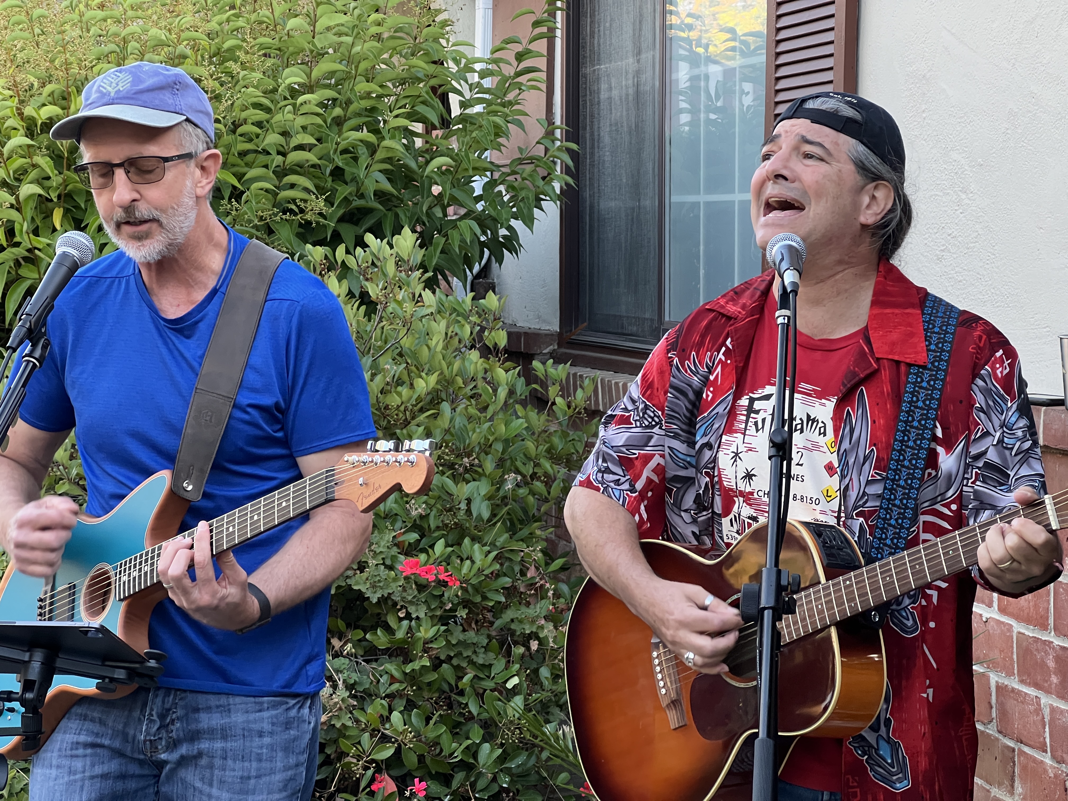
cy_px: 400
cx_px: 534
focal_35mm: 77
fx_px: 2376
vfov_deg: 19.1
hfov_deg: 25.3
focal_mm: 9
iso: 160
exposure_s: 1/99
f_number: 2.8
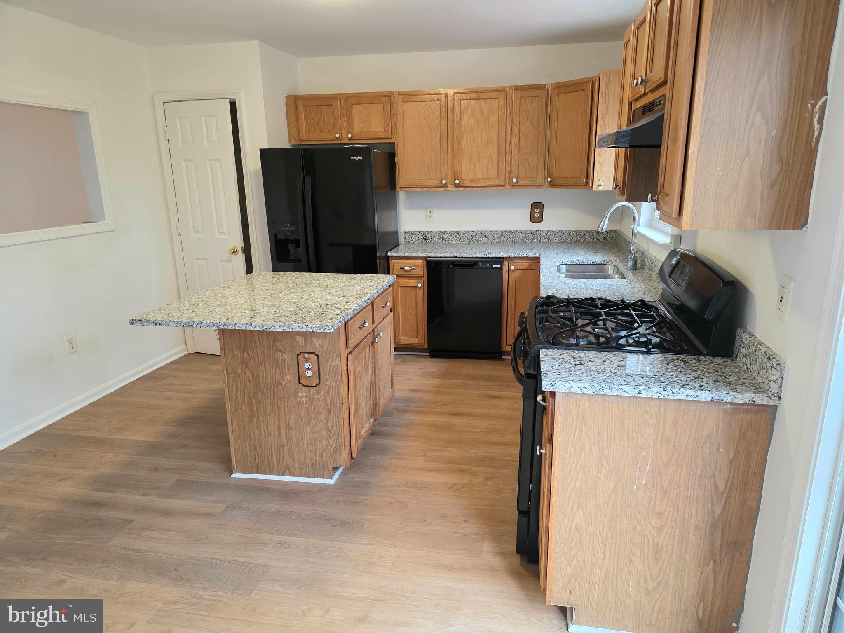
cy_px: 316
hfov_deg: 73.9
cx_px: 422
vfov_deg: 58.9
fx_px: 561
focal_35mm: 23
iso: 400
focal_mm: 6.3
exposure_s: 1/120
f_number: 1.7
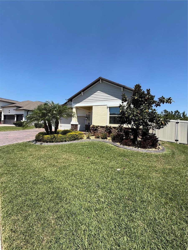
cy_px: 125
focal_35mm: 14
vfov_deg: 102.1
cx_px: 94
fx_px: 101
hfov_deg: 85.7
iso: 50
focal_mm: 2.22
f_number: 2.2
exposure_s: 1/2165
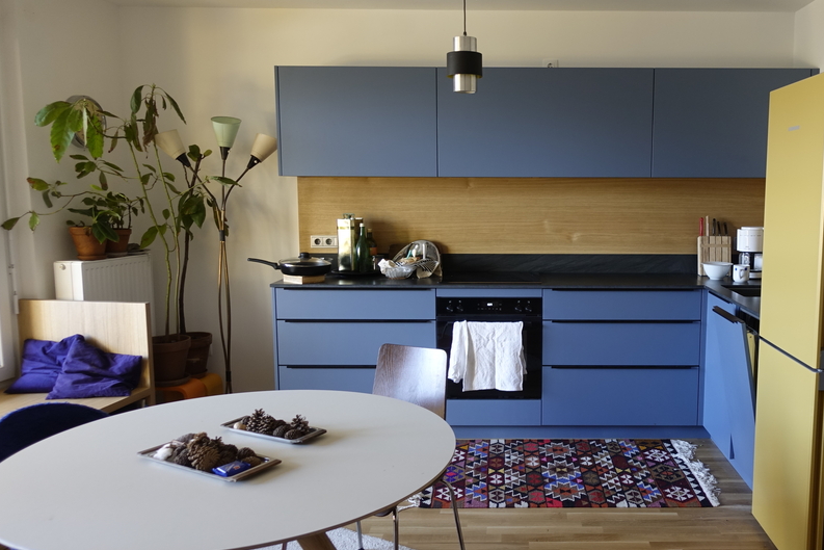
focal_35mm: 31
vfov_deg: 42.3
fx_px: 710
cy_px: 277
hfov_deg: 59.4
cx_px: 521
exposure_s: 1/30
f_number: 1.8
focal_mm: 8.8
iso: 160
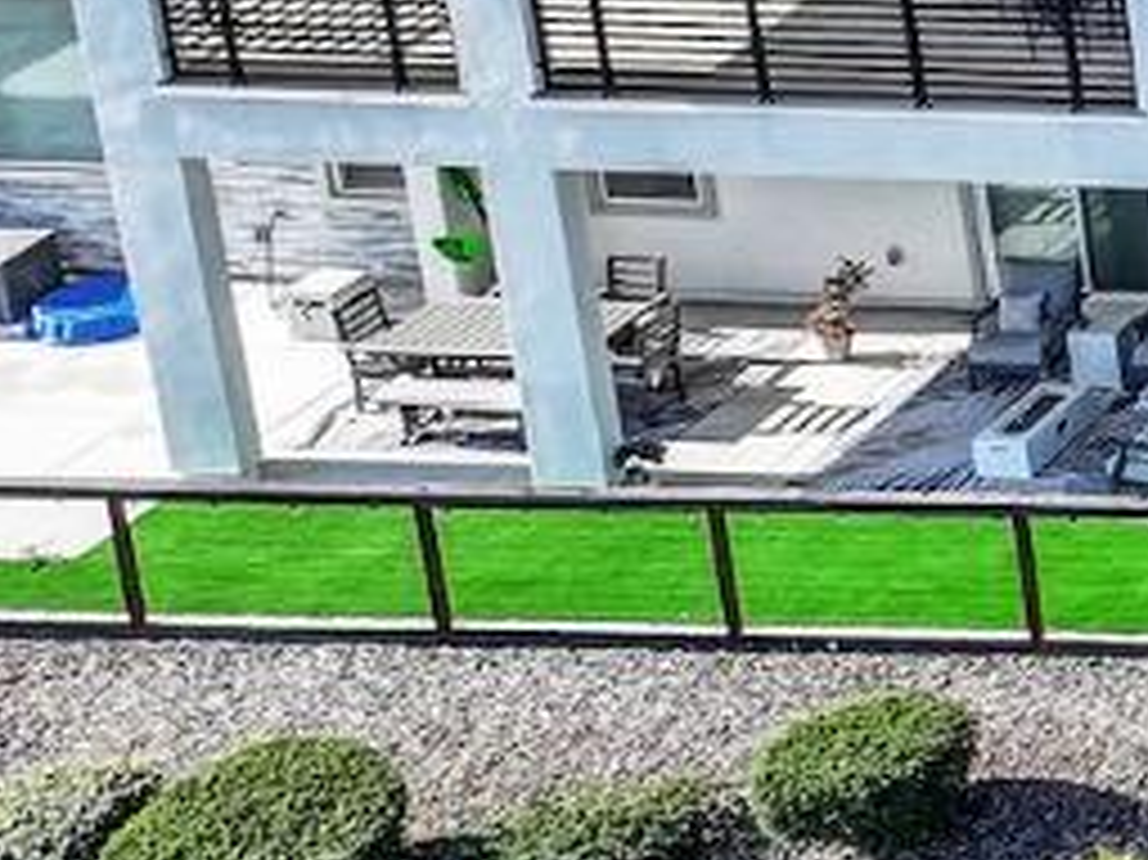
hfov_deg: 10.6
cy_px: -387
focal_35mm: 141
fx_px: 4674
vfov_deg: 10.2
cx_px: 3264
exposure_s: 1/1600
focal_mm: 12.3
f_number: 2.8
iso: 220
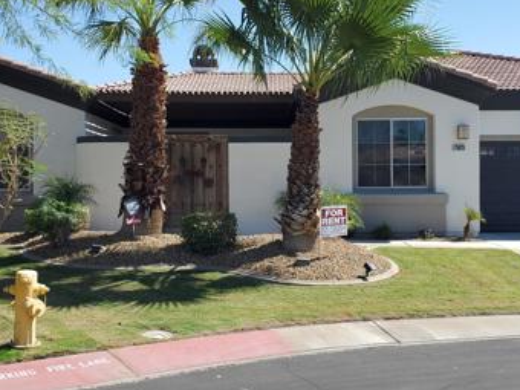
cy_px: 184
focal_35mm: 49
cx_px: 292
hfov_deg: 38.8
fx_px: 736
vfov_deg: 29.7
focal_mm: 4.3
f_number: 2.4
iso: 50
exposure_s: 1/1148
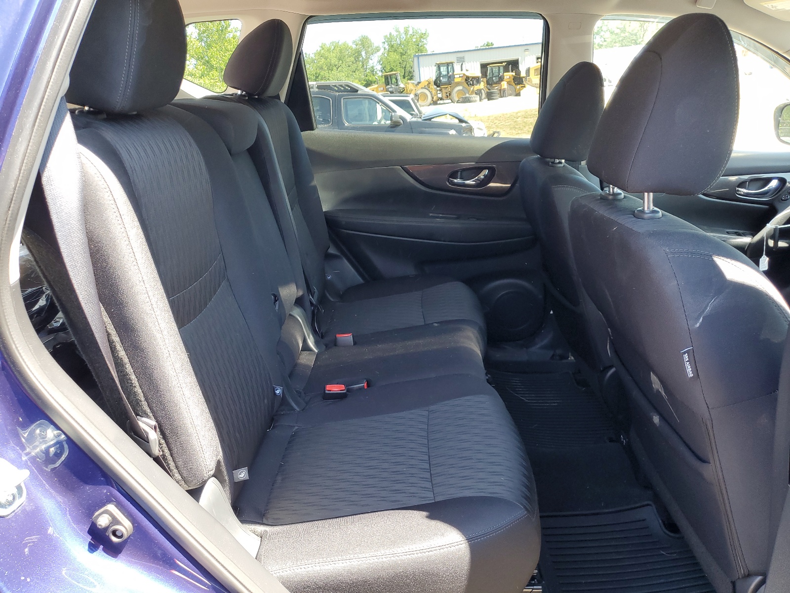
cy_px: 296
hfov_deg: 67.3
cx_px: 395
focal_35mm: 26
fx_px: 593
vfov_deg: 53.1
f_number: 1.5
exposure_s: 1/120
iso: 58
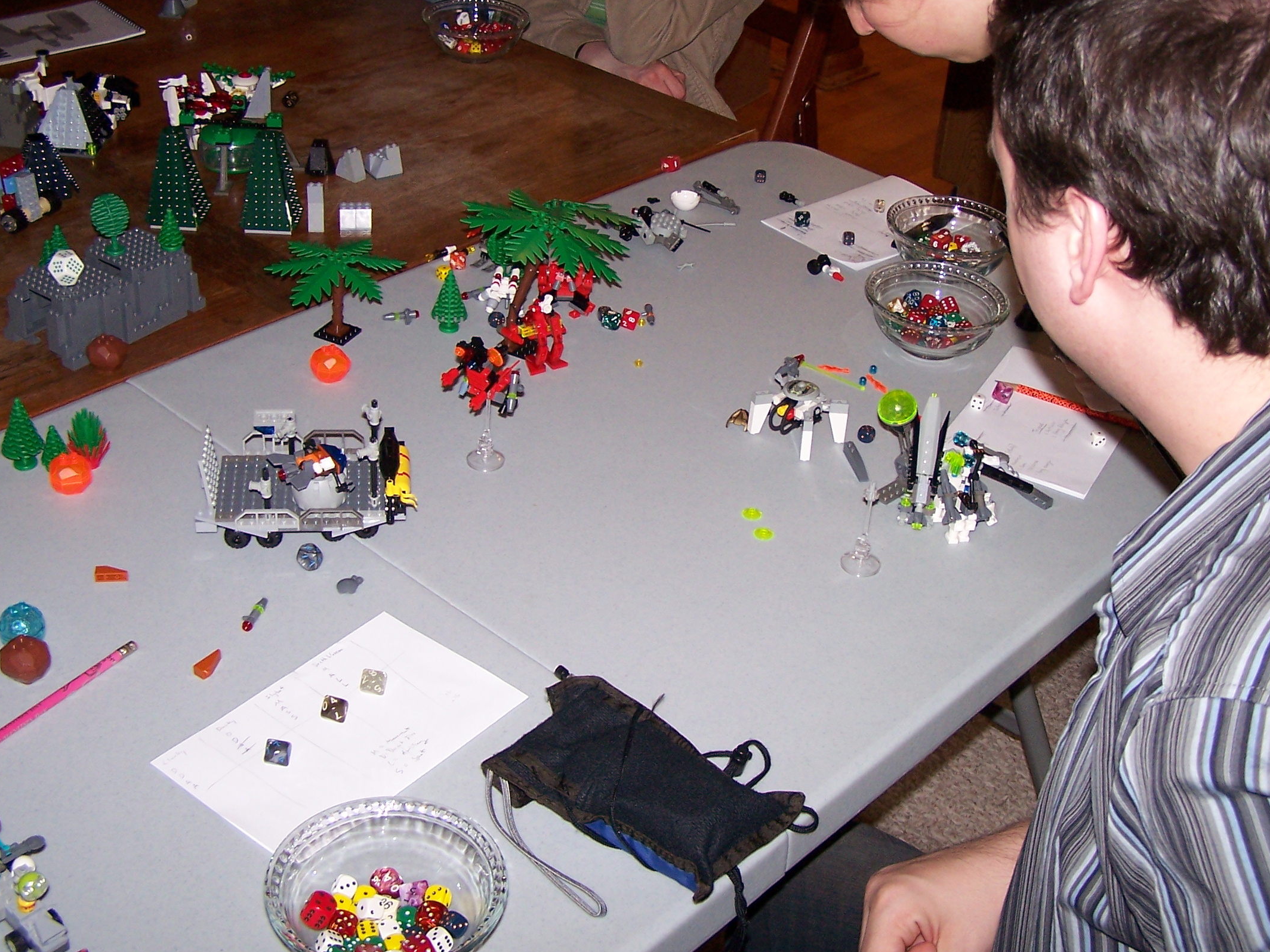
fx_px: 1688
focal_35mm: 46
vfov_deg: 31.5
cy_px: 408
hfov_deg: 41.1
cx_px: 733
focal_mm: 6.3
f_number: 2.8
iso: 140
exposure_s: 1/60
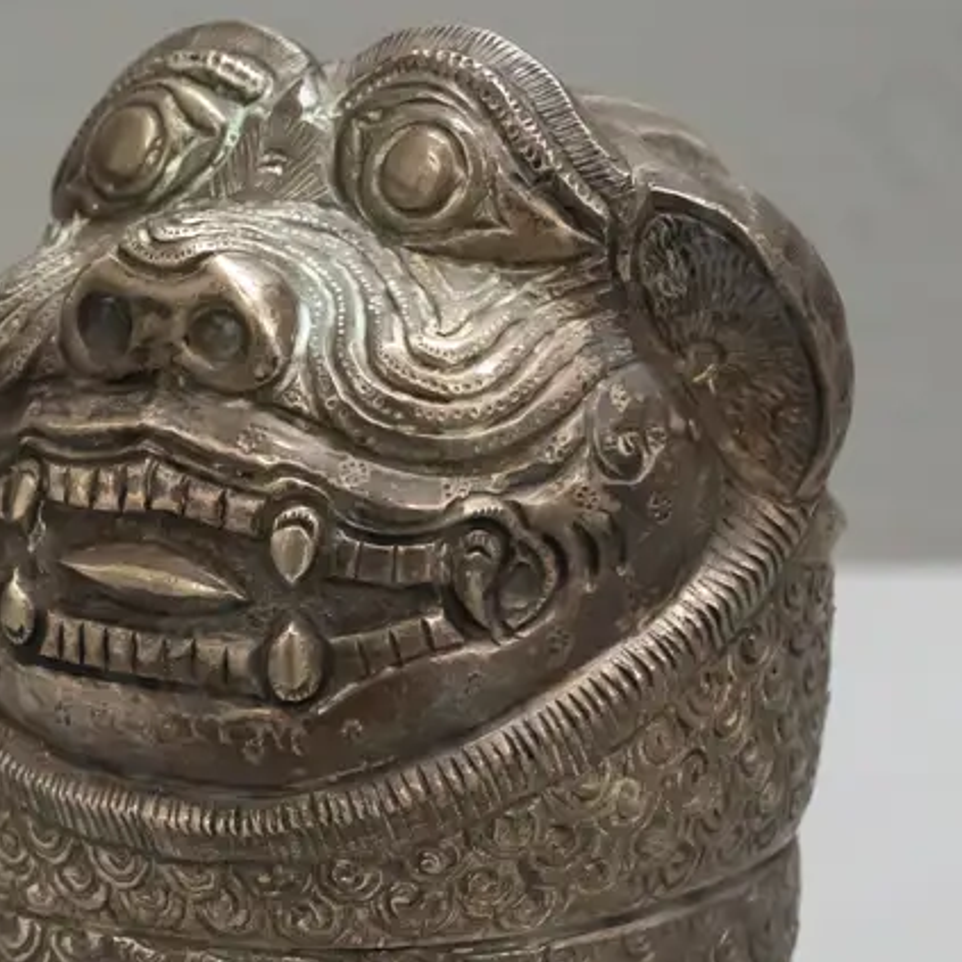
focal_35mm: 107
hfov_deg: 16.1
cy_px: 719
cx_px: 127
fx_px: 3364
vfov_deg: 16.2
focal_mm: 25
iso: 3200
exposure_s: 1/100
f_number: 5.6
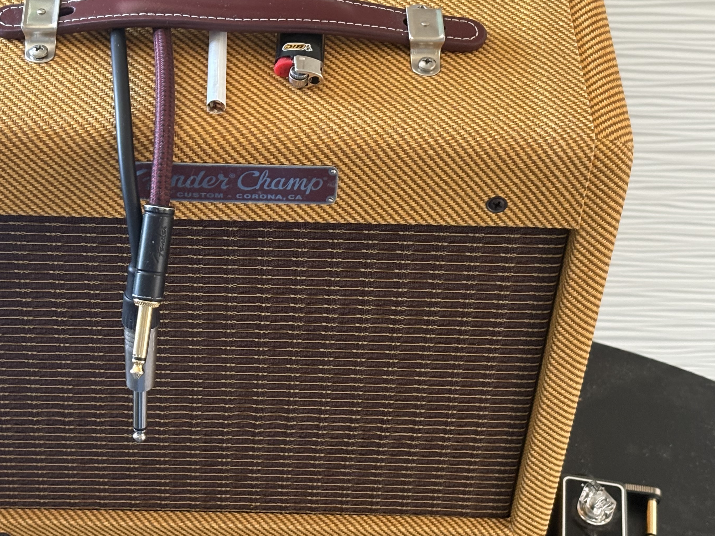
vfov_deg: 19.1
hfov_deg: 25.2
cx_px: 258
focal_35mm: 77
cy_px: 230
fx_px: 1590
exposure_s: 1/40
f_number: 1.6
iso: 250
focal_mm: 5.96
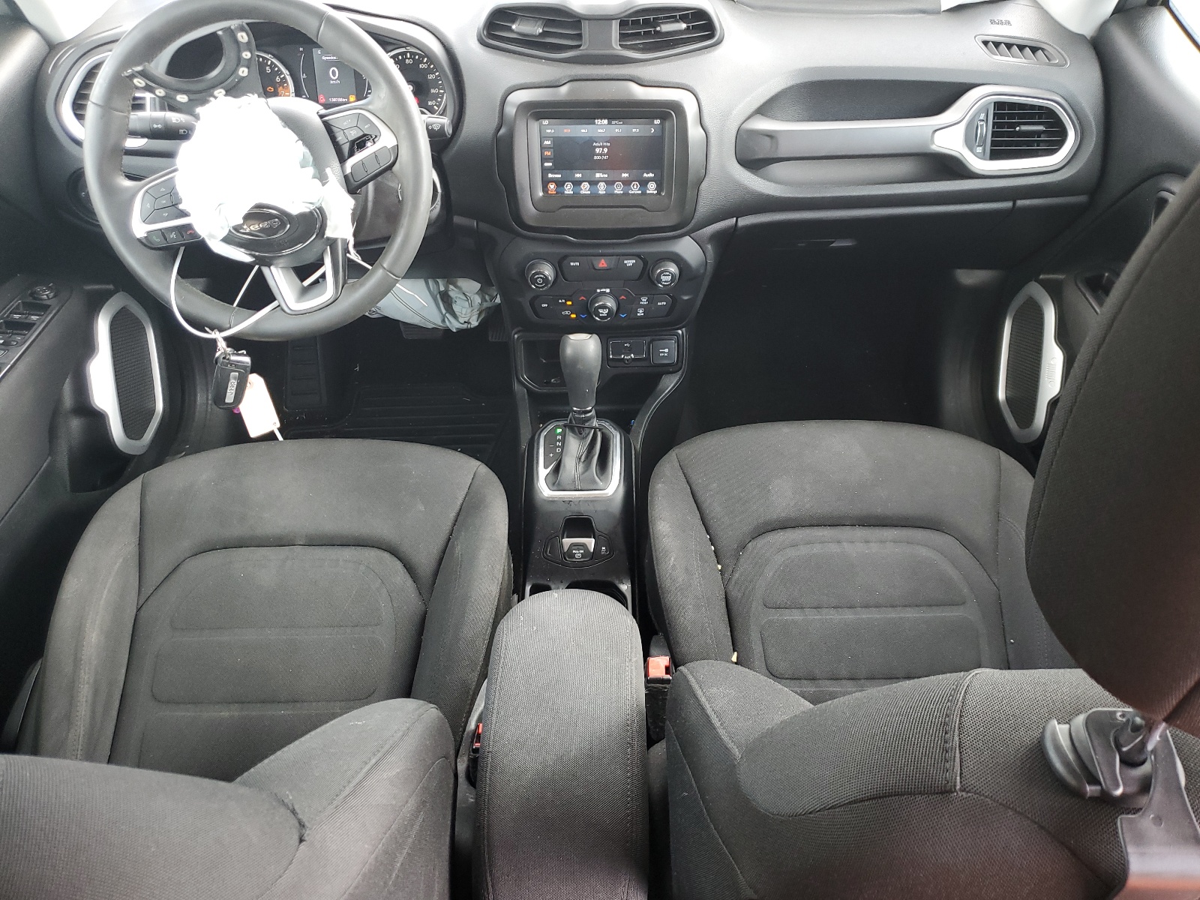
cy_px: 450
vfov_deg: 53.1
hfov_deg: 67.3
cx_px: 600
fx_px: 901
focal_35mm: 26
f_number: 1.5
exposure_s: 1/60.2
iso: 73
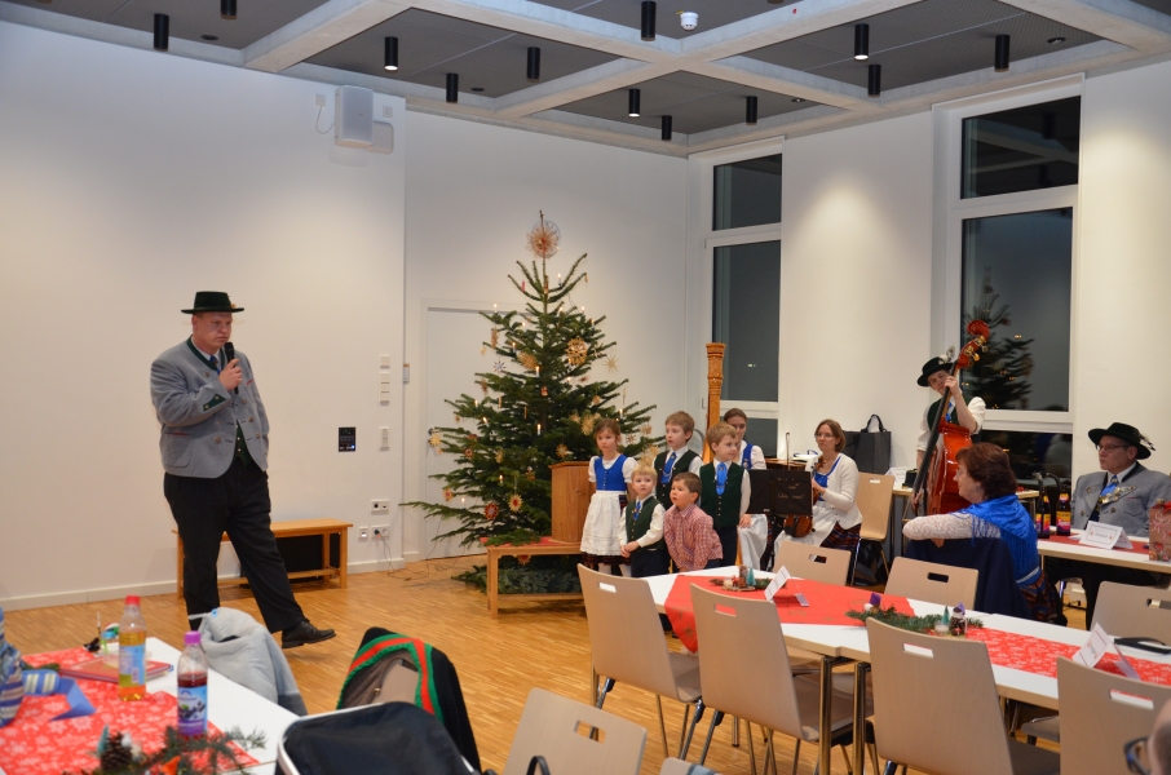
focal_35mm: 36
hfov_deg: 53.2
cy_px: 388
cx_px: 586
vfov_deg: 36.7
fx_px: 1169
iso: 800
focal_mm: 24
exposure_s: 1/60
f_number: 4
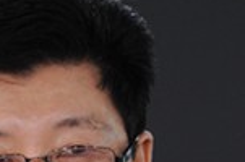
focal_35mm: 767
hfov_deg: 2.7
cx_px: 196
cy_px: 254
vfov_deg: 1.8
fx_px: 5209
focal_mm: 175
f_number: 2.8
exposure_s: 1/800
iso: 1250
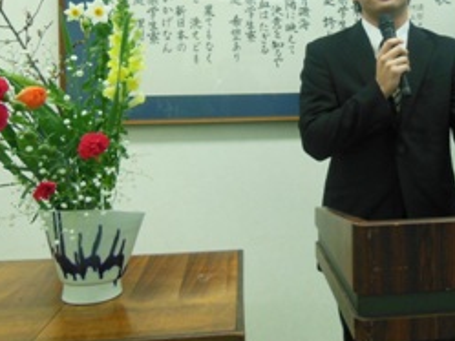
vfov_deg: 31.5
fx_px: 592
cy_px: 77
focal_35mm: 45
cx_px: 329
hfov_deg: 41.1
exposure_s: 1/50
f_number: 3.5
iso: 400
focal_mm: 4.5
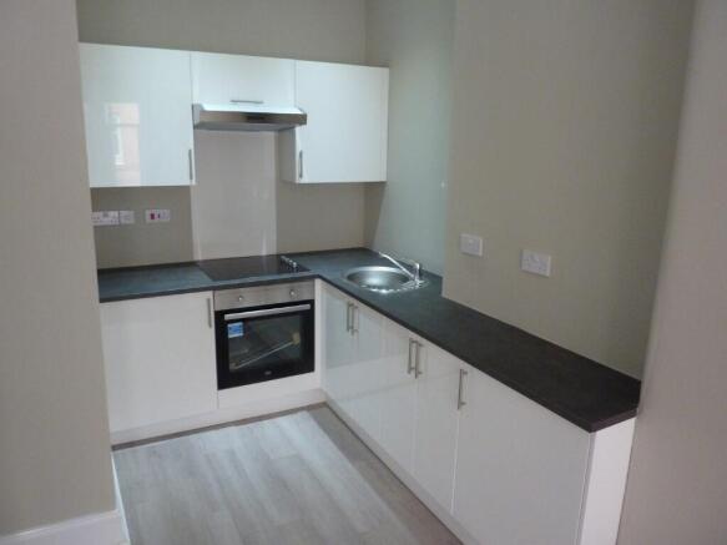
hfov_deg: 69.4
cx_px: 364
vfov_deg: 54.9
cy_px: 272
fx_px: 525
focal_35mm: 25
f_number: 3.3
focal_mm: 4.1
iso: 400
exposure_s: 1/30
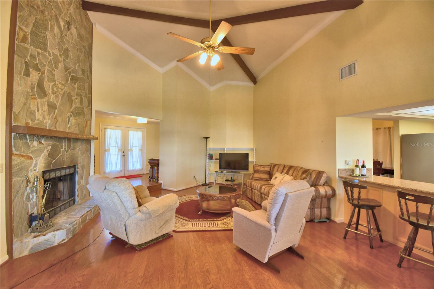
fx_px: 181
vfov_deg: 77.3
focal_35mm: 15
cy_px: 144
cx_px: 217
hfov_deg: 100.4
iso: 400
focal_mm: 10
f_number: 4.5
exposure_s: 1/40
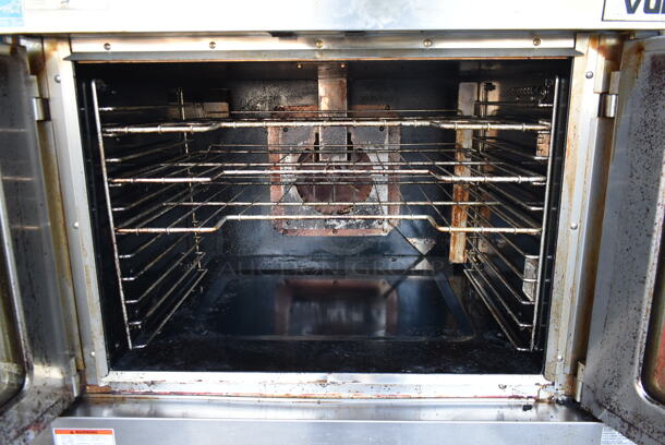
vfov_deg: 48.0
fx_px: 499
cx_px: 332
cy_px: 222
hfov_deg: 67.3
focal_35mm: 27
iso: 280
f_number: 3.5
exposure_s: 1/30
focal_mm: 18
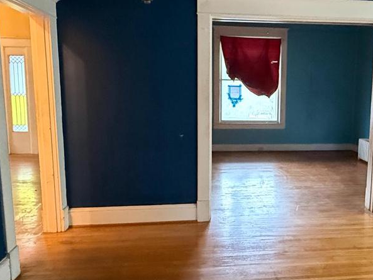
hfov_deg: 52.9
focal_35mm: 34
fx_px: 366
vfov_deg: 41.8
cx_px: 249
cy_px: 138
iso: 1600
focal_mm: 2.22
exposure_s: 1/57
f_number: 2.2
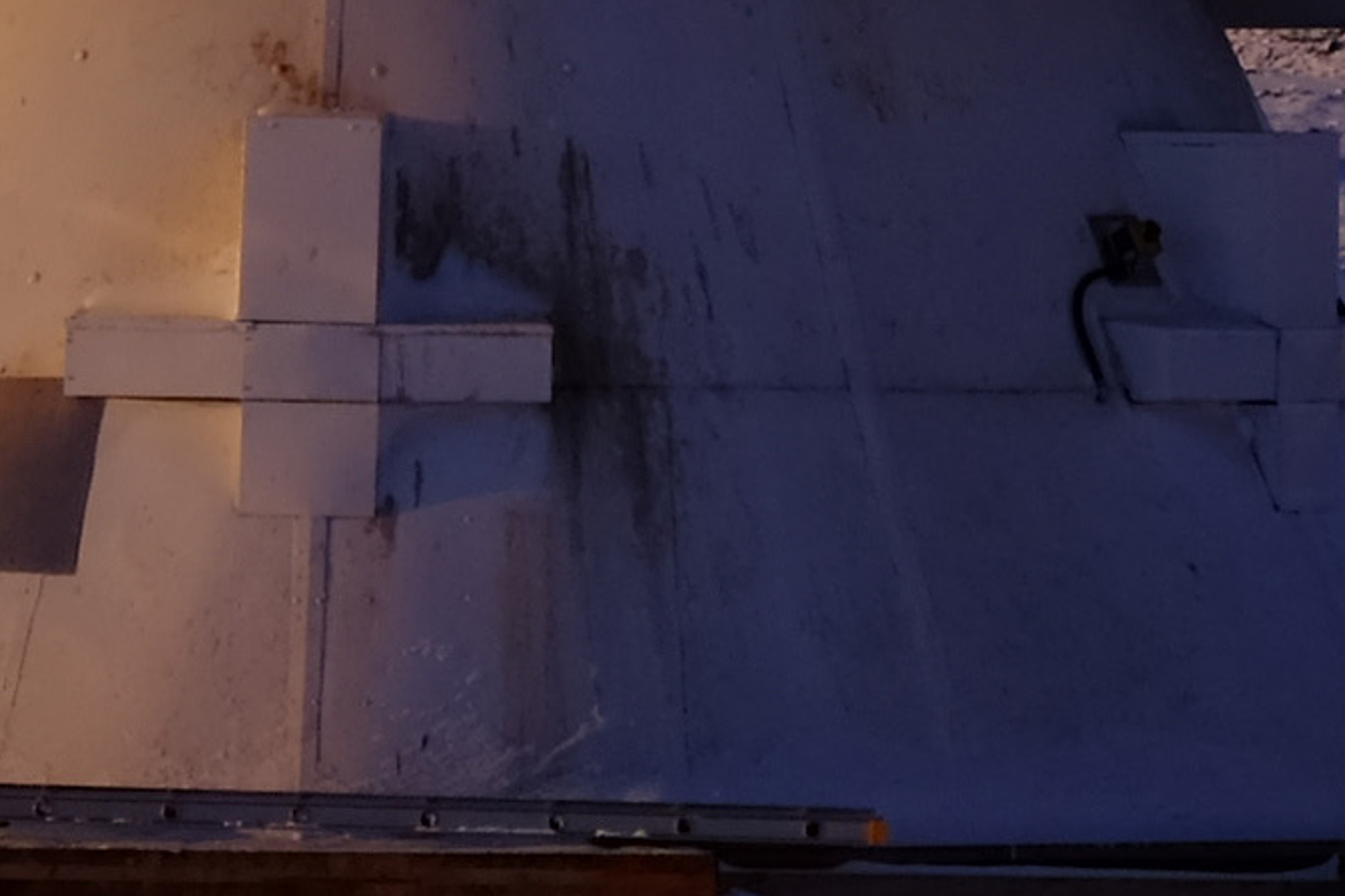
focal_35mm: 327
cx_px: 964
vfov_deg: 4.0
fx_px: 12213
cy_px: -1976
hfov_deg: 6.3
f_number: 9
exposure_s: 1/420
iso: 200
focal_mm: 30.2
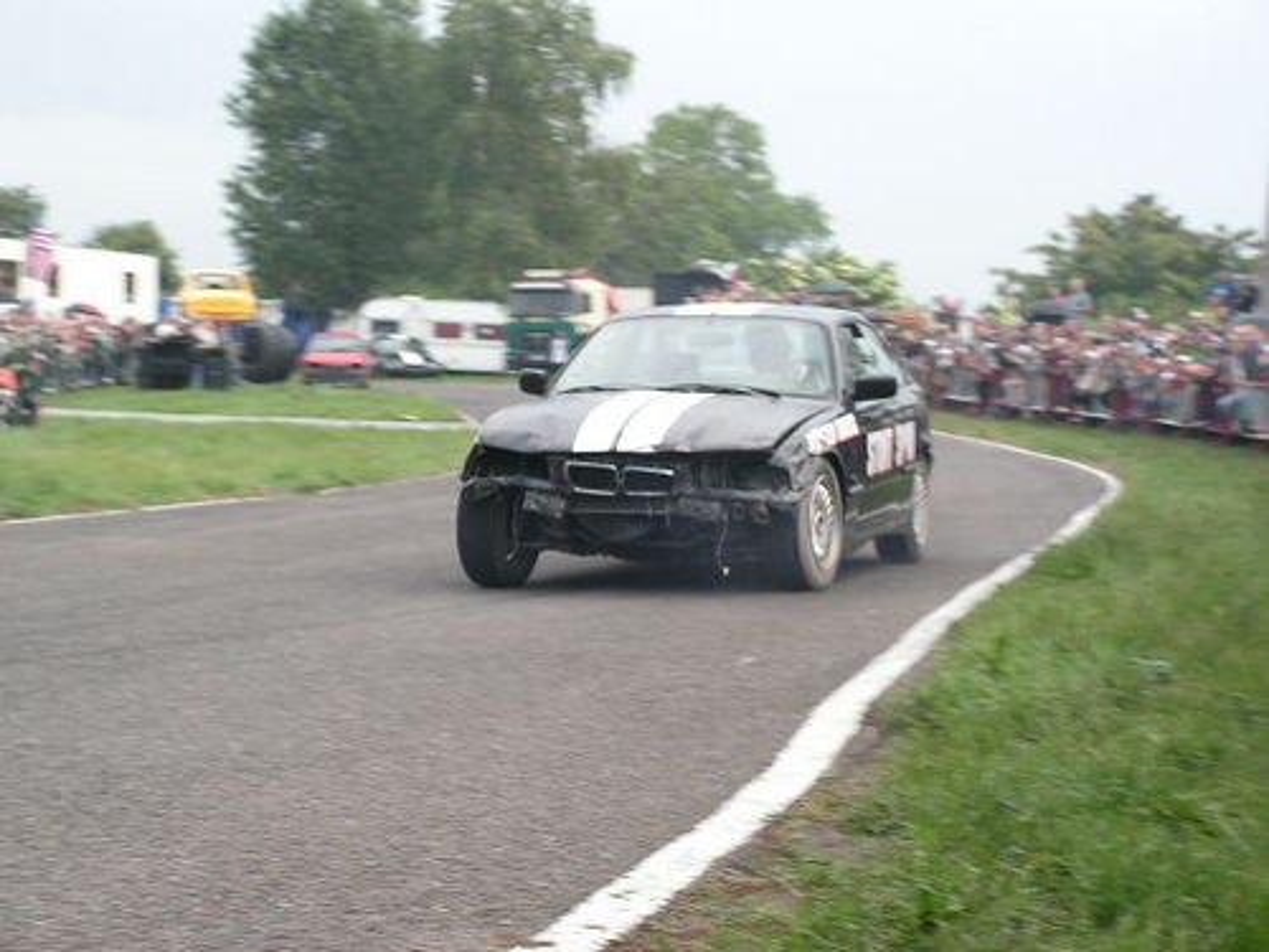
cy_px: 476
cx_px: 634
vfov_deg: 18.4
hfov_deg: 24.4
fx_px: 2933
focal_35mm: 80
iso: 64
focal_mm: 13.4
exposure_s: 1/100
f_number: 3.3
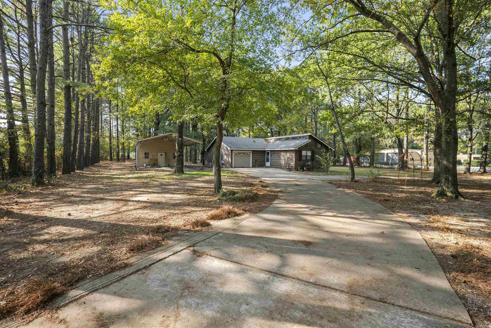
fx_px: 218
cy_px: 164
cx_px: 246
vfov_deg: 73.7
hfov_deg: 96.7
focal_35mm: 16
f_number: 5.6
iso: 200
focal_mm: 16
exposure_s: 1/125
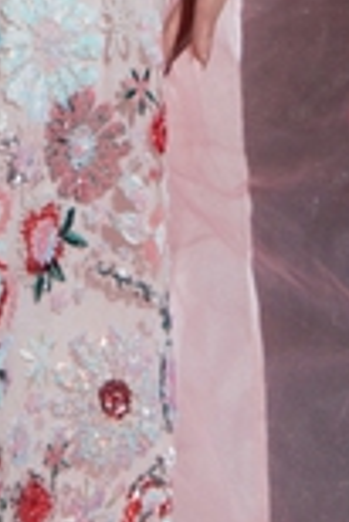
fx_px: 12201
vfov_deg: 2.4
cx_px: 122
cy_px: -656
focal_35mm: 841
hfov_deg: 1.6
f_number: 3.2
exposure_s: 1/250
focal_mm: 135
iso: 1000
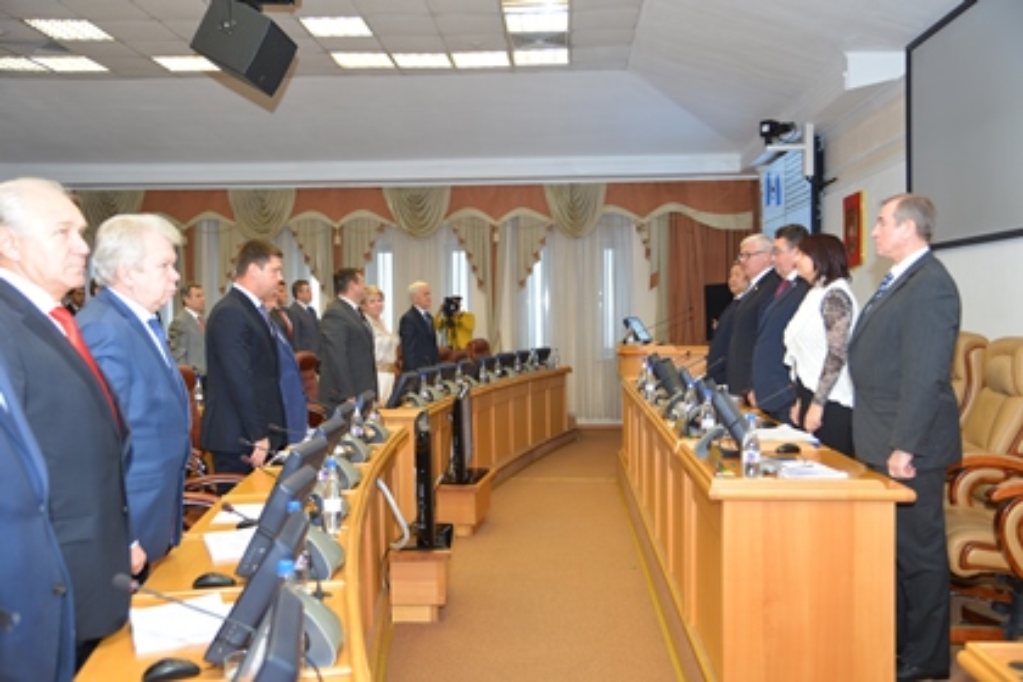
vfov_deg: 37.9
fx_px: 995
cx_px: 512
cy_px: 341
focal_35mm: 35
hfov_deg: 54.4
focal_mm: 35
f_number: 4
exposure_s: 1/60
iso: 400
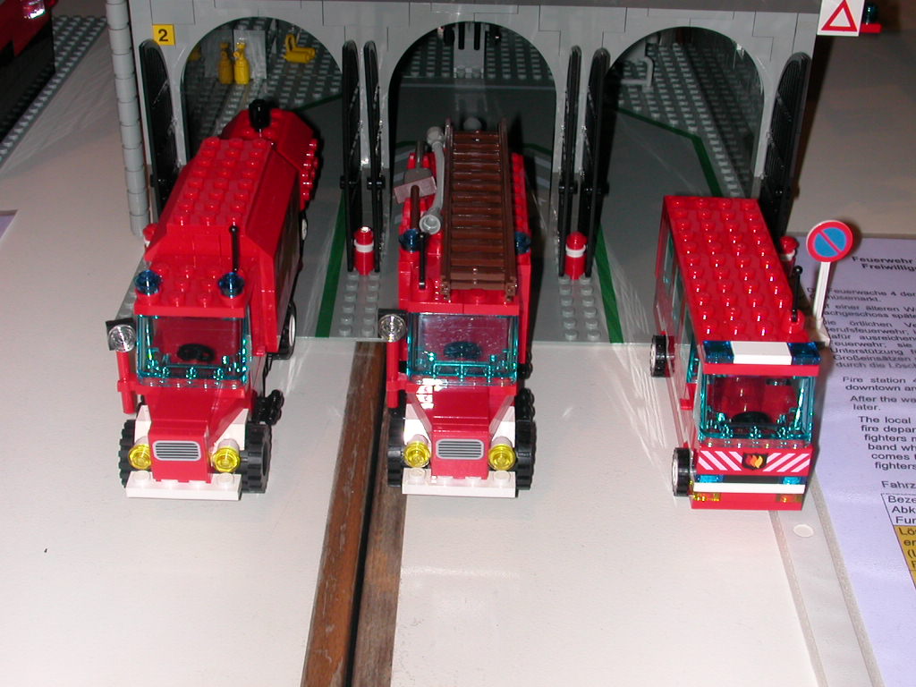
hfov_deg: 38.9
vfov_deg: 29.7
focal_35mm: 49
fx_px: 1297
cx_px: 458
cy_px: 344
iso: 100
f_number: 5.2
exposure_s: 1/59.9
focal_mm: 7.5
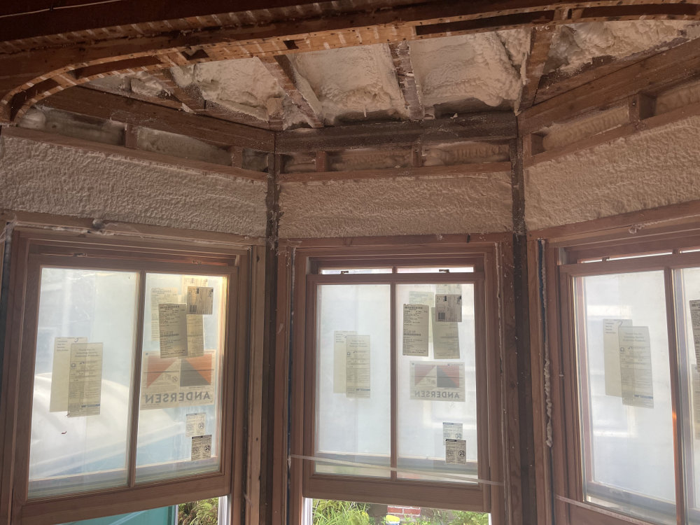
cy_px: 262
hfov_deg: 69.4
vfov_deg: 54.9
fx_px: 506
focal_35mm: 25
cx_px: 350
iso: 125
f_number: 1.6
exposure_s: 1/119
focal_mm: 5.1
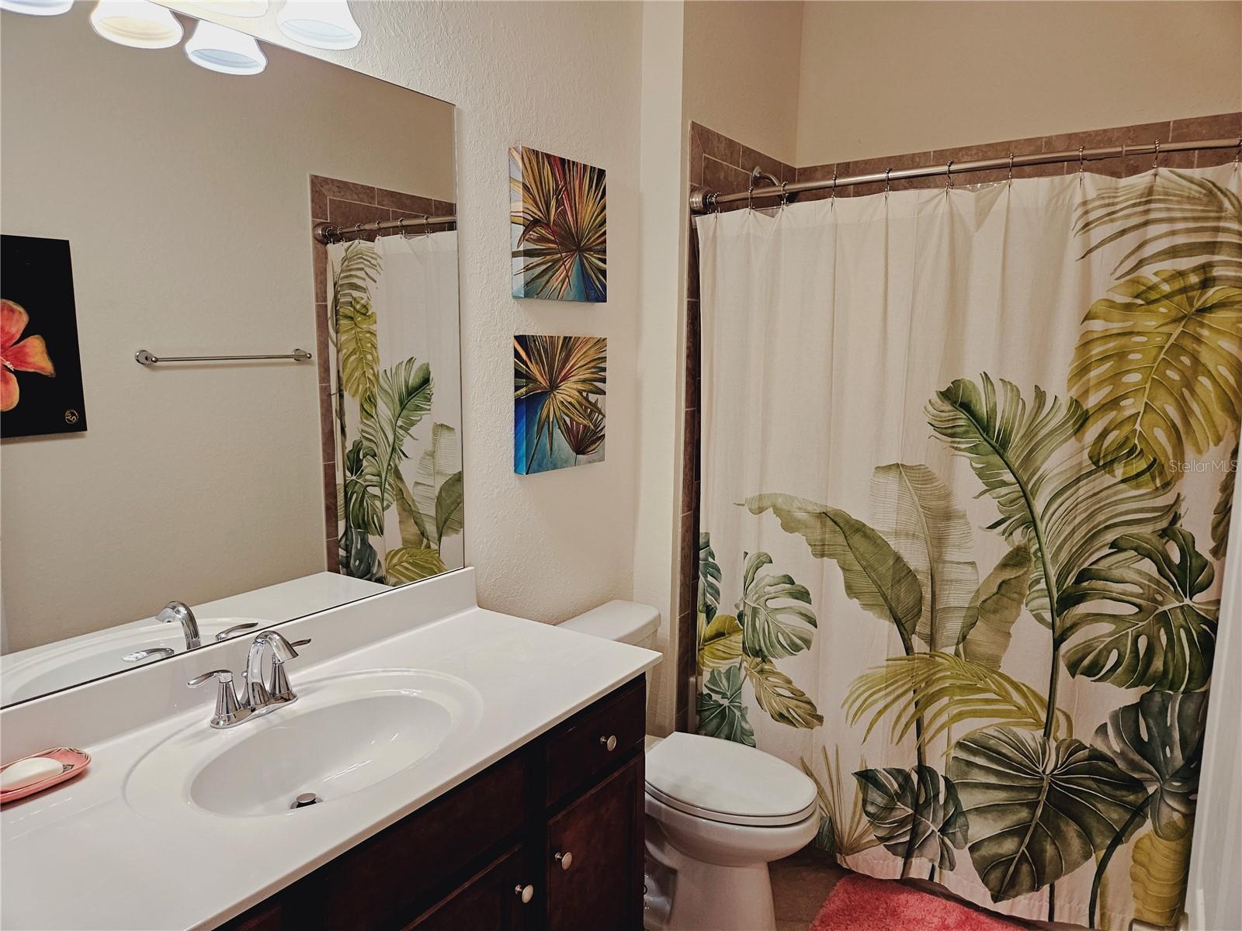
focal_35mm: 23
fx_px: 825
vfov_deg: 58.9
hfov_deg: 73.9
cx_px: 621
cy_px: 466
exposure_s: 1/120
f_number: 1.8
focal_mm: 5.4
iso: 200
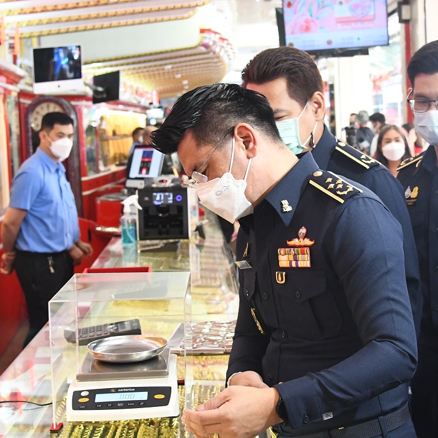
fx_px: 888
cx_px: 264
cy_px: 217
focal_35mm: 62
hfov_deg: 27.7
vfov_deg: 27.7
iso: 4000
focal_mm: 24
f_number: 4
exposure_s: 1/250
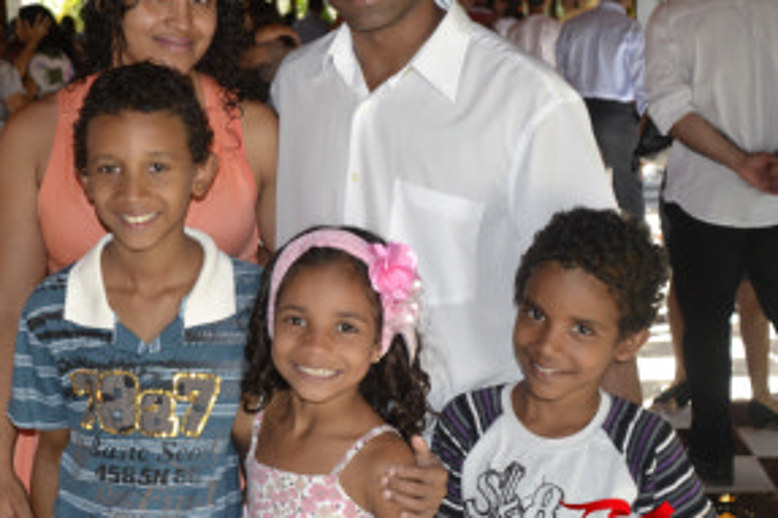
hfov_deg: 29.5
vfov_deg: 20.0
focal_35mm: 68
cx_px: 263
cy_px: 229
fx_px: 1469
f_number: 4
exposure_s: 1/125
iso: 140
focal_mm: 26
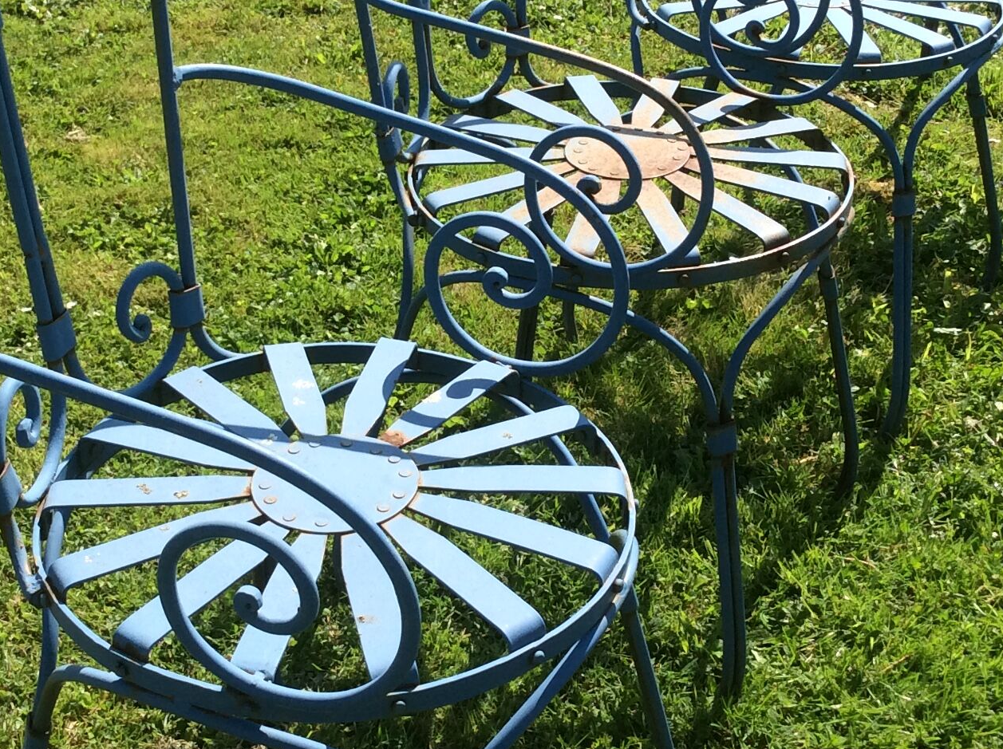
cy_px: 299
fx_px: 1910
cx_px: 420
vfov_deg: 22.2
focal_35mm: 66
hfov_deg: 29.4
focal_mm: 3.3
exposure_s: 1/937
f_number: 2.4
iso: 32
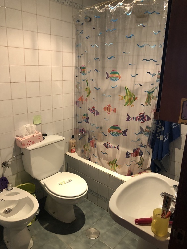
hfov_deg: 49.7
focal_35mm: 28
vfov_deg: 63.4
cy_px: 124
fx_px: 202
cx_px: 94
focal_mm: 3.99
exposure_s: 1/17
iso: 80
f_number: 1.8
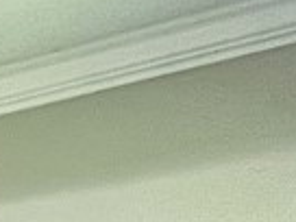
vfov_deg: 12.0
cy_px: 538
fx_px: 838
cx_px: -764
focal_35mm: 98
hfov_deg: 9.3
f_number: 1.8
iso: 160
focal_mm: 1.57
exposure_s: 1/60
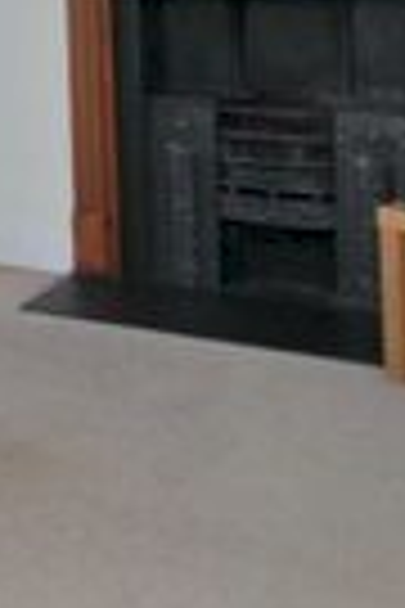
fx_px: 1316
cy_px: -126
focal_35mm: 78
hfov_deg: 14.0
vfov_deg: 23.7
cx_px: -464
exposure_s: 1/10
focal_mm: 10
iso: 400
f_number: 3.5
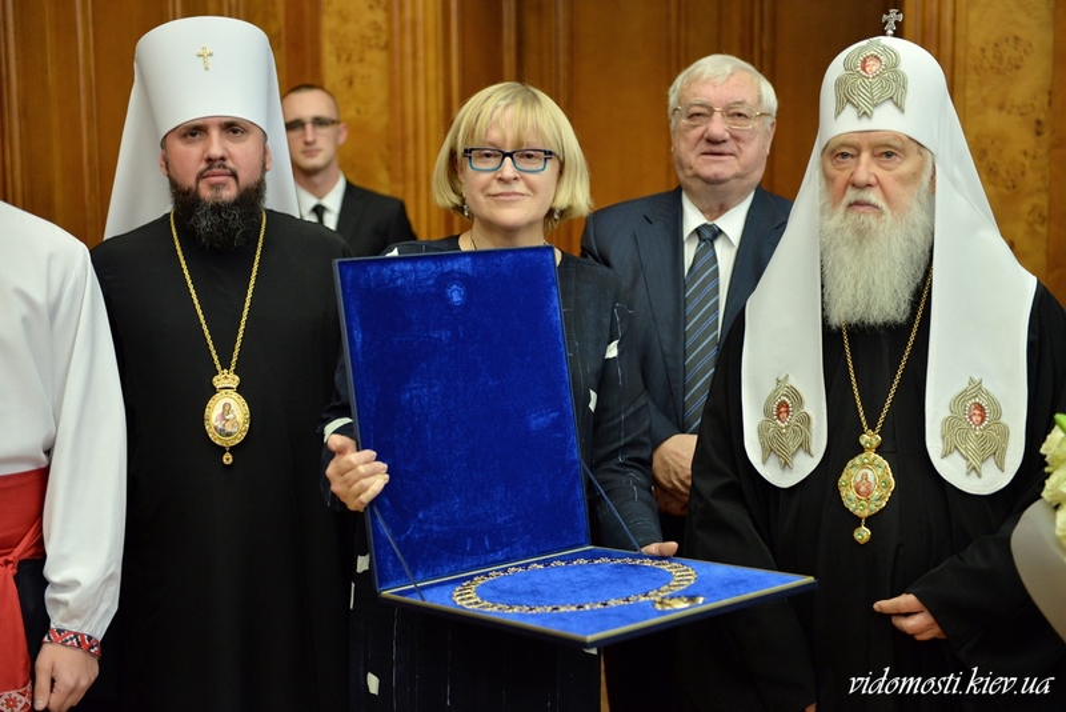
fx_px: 1718
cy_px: 356
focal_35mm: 58
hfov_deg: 34.5
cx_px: 533
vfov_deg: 23.4
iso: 1600
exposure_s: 1/160
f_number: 2.8
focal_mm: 58
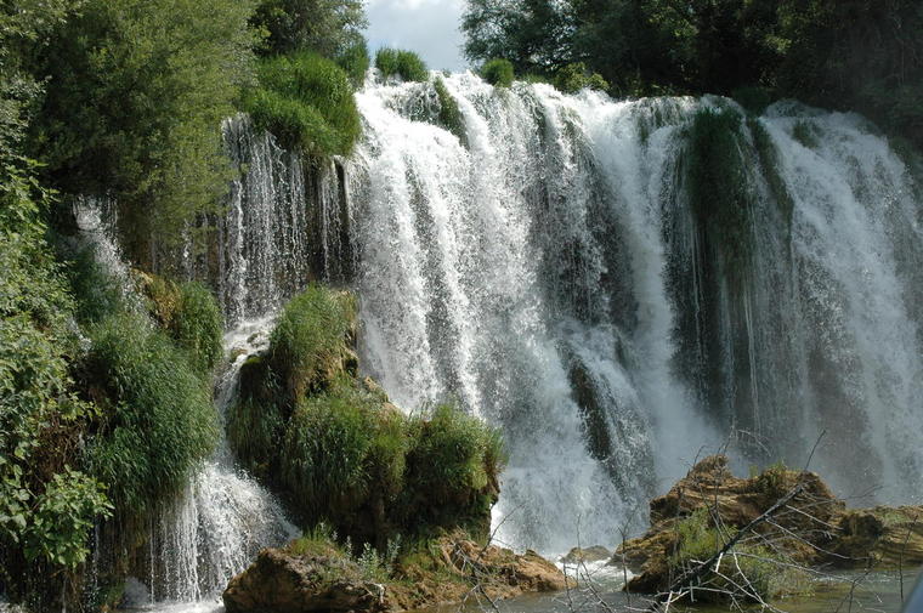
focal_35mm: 46
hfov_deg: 42.4
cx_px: 462
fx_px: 1191
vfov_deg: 28.9
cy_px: 306
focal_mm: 31
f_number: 9
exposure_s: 1/320
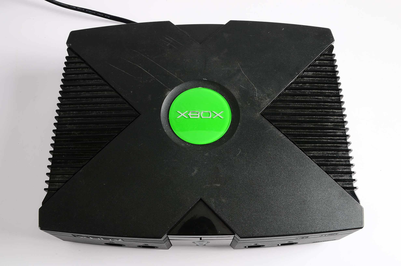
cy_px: 133
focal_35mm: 36
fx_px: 400
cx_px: 200
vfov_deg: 36.7
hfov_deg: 53.2
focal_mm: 24
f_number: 11
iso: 100
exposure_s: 1/200
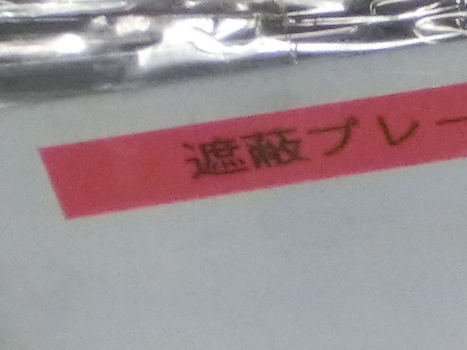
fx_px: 11061
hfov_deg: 2.4
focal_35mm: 820
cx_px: 984
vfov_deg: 1.8
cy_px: 331
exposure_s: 1/125
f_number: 5.7
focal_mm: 26.72
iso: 800
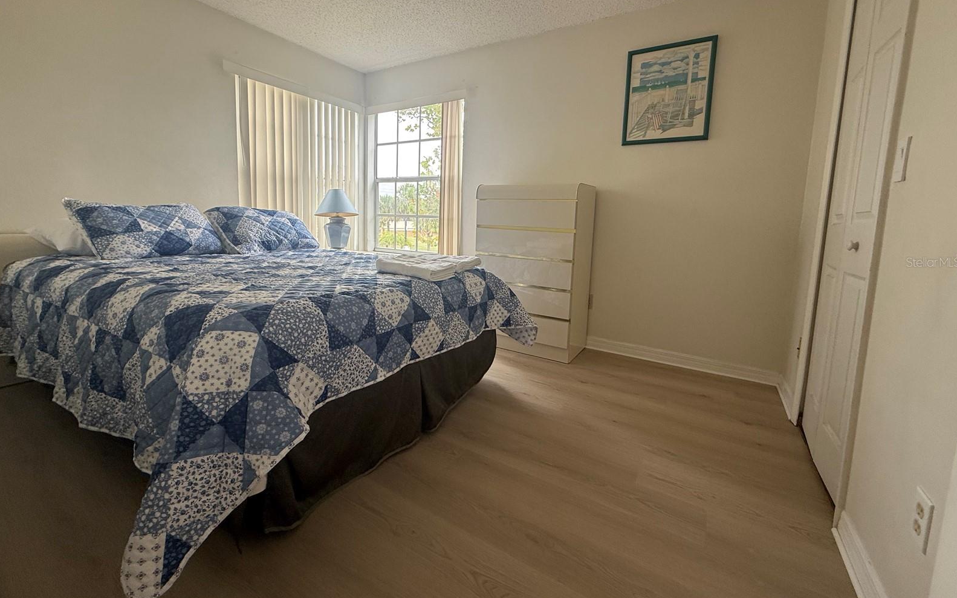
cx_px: 479
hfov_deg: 101.5
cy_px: 262
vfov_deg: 74.5
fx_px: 391
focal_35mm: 15
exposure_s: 1/99
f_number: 2.2
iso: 80
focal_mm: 2.22
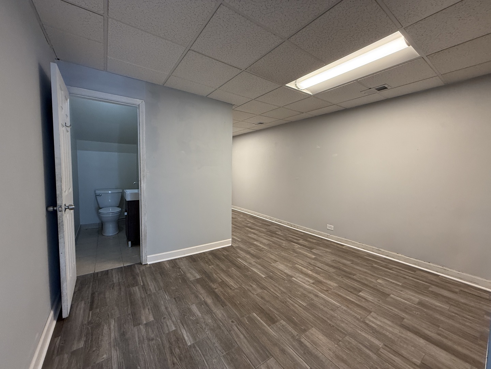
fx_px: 199
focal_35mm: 14
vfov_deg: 85.7
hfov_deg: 102.1
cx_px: 246
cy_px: 184
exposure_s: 1/120
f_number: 2.2
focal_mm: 2.22
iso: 250
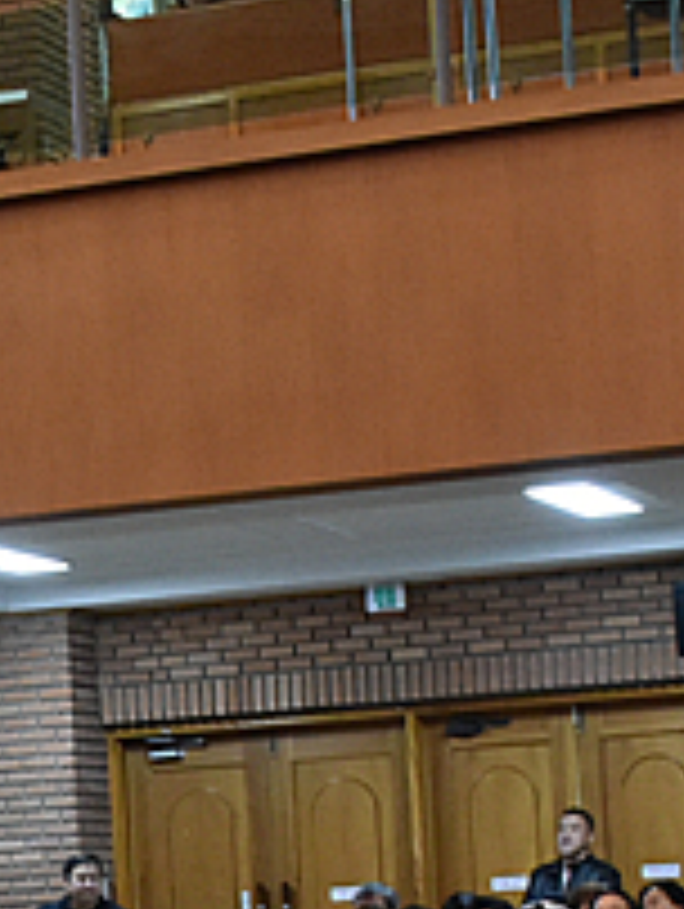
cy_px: 1105
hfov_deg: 11.0
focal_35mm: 133
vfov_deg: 14.3
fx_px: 3497
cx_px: -54
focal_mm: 28
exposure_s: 1/125
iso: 3600
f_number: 5.6
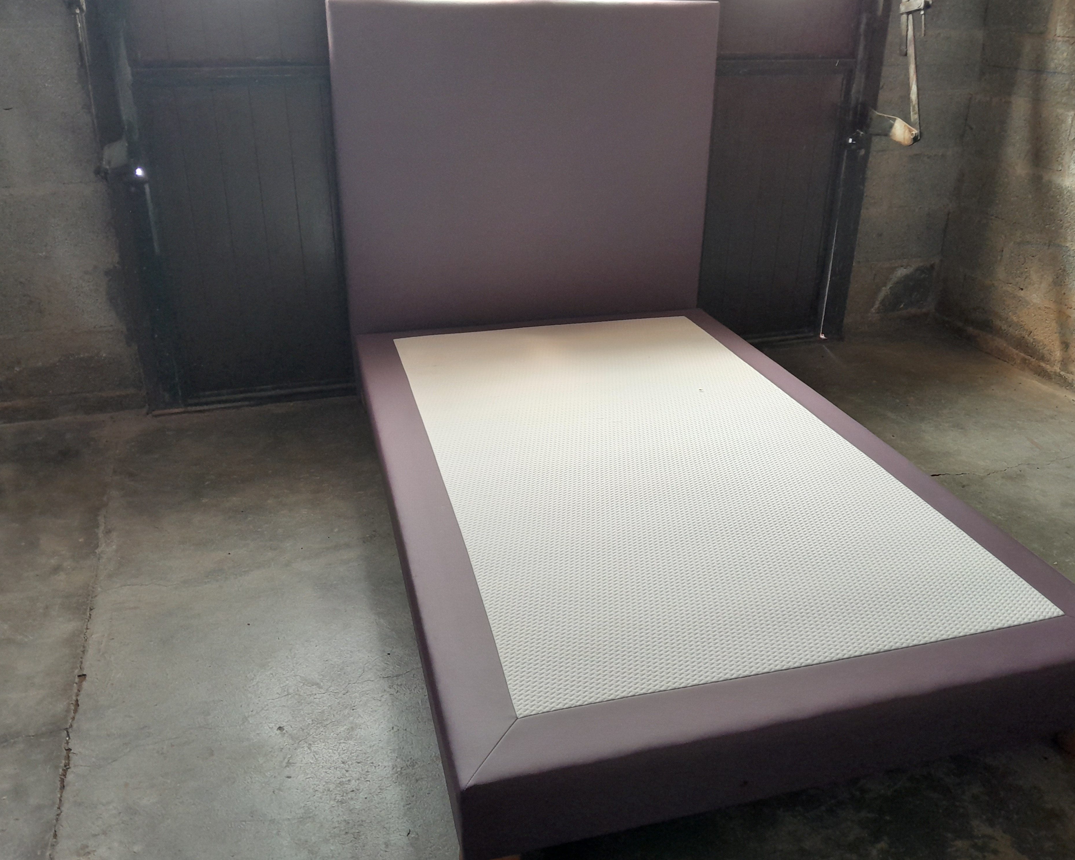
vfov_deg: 51.5
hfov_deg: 62.2
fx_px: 891
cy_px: 431
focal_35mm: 28
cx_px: 545
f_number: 1.8
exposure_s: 1/60
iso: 250
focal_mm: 3.98
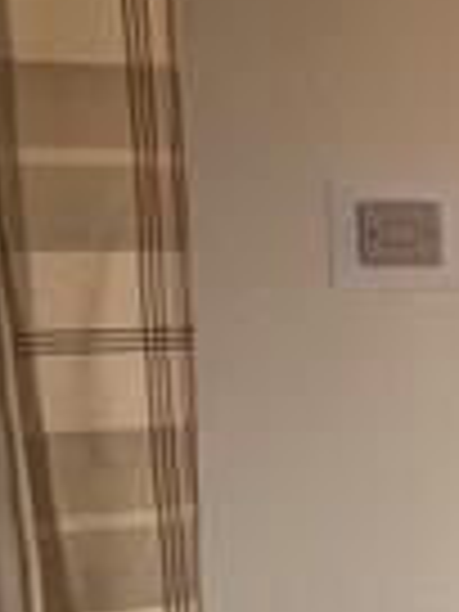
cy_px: 360
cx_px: 1854
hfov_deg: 8.1
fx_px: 1733
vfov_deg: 20.0
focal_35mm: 98
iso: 32
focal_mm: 1.57
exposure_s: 1/106
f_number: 1.8
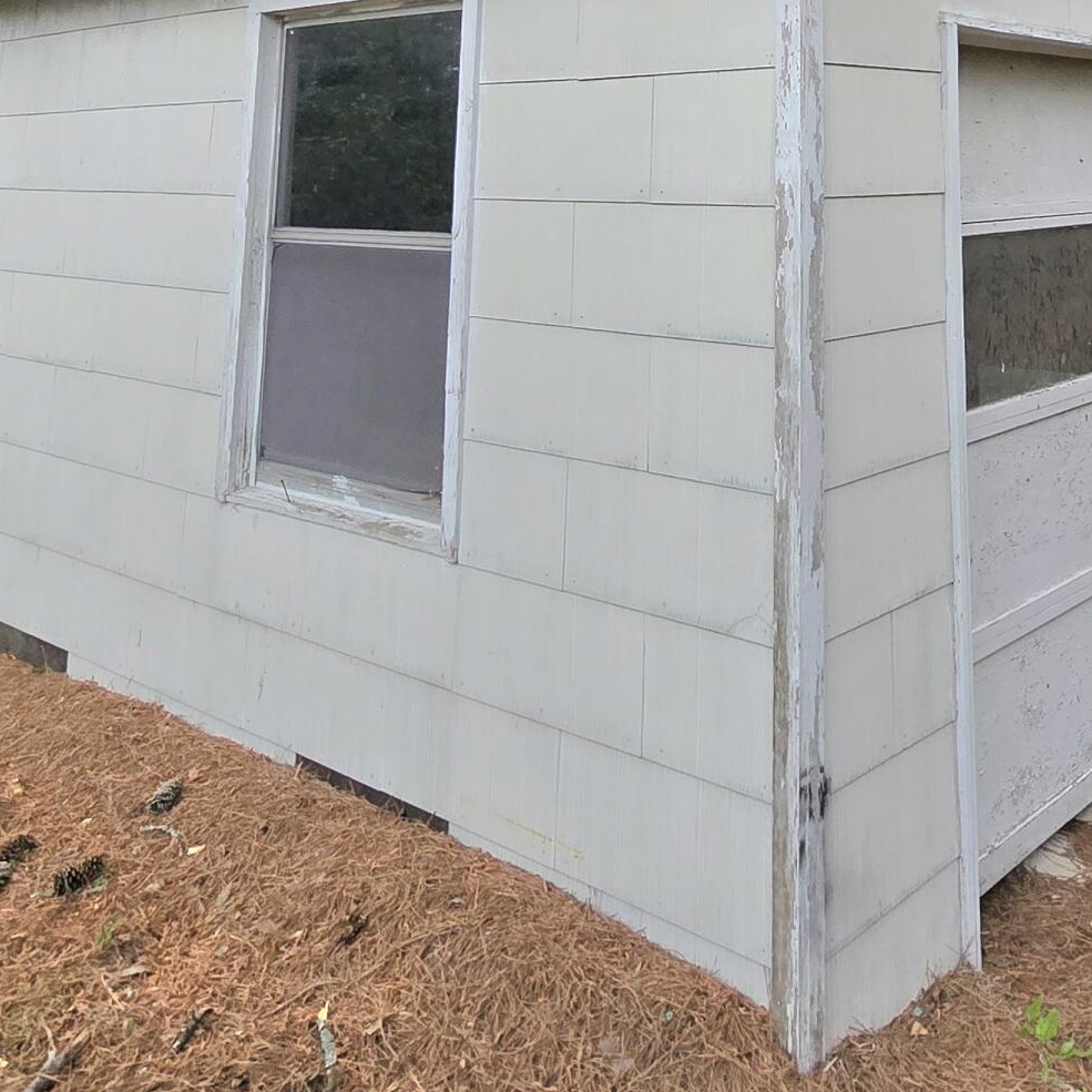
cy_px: -73
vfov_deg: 39.7
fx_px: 1249
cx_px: 814
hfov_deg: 45.6
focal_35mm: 35
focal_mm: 2.2
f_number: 2.2
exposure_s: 1/2000
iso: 125
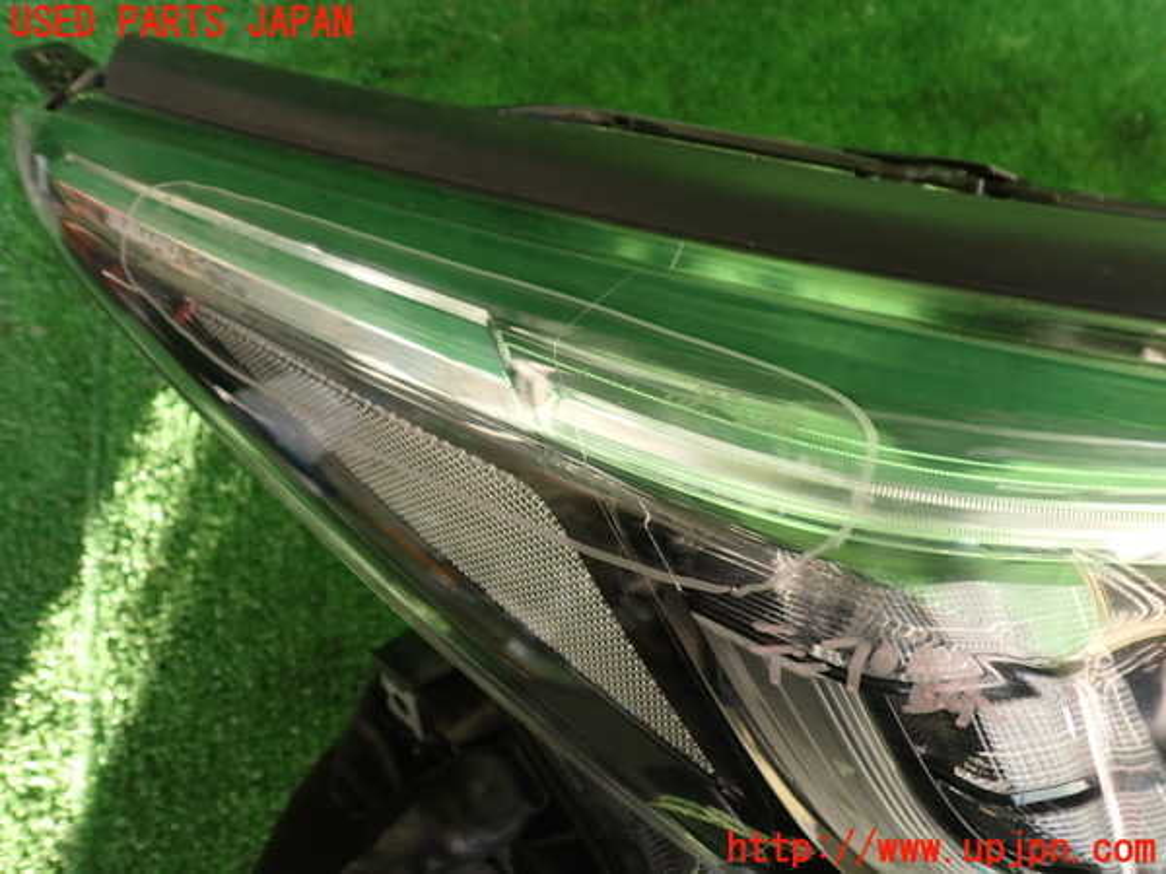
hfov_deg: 60.0
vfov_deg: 46.8
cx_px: 583
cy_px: 437
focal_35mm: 30
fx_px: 1011
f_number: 2.3
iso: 200
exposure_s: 1/60
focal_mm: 5.4
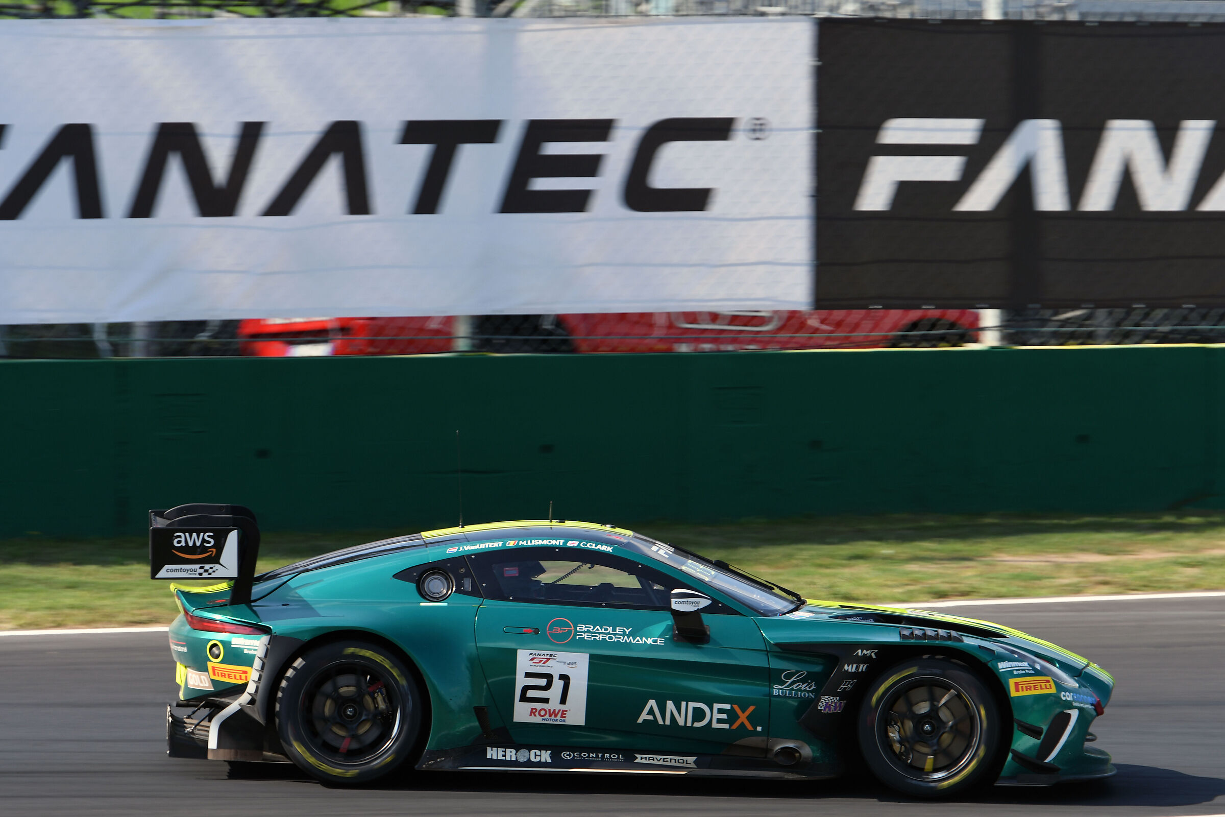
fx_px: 12249
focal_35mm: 360
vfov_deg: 3.8
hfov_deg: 5.7
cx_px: 612
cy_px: 408
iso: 200
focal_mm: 240
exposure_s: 1/400
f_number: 7.1
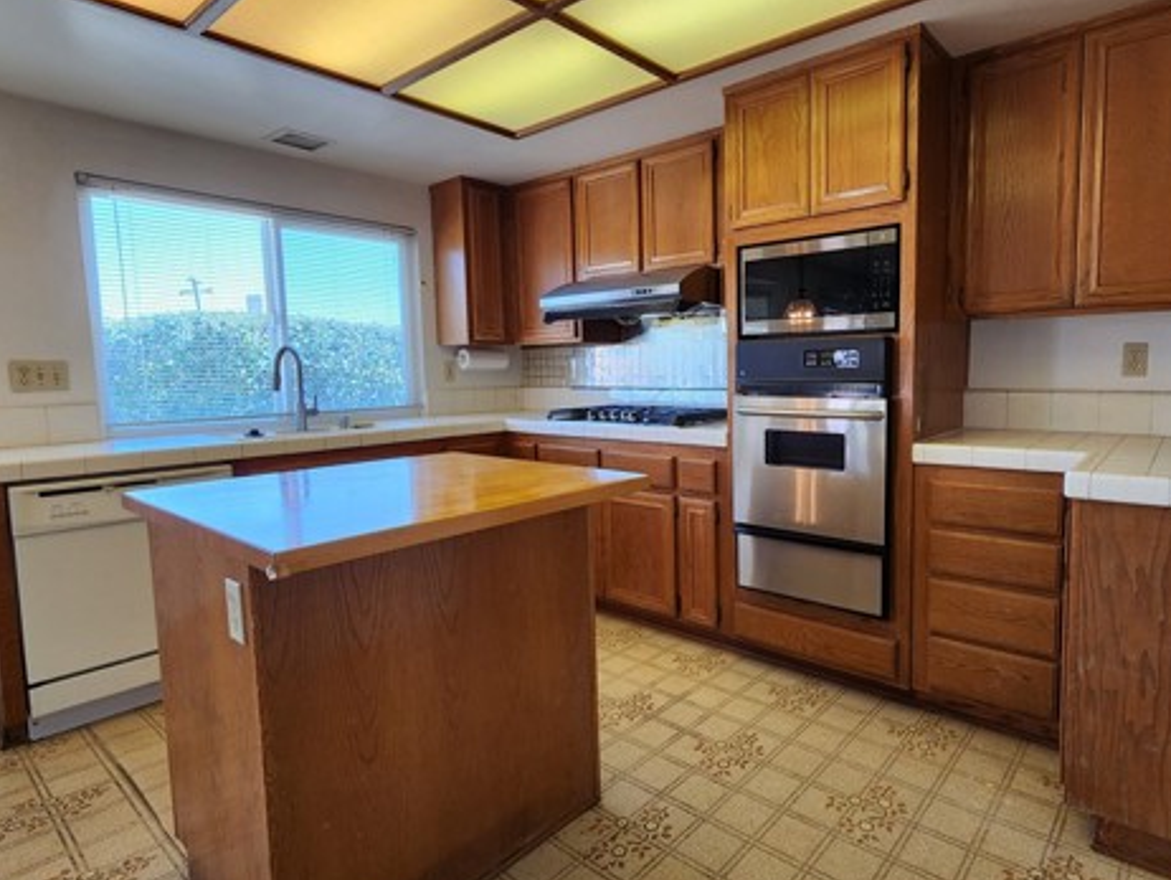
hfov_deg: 87.0
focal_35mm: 18
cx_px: 682
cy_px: 426
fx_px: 609
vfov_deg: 71.6
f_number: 2.2
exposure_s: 1/60
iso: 100
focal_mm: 2.2
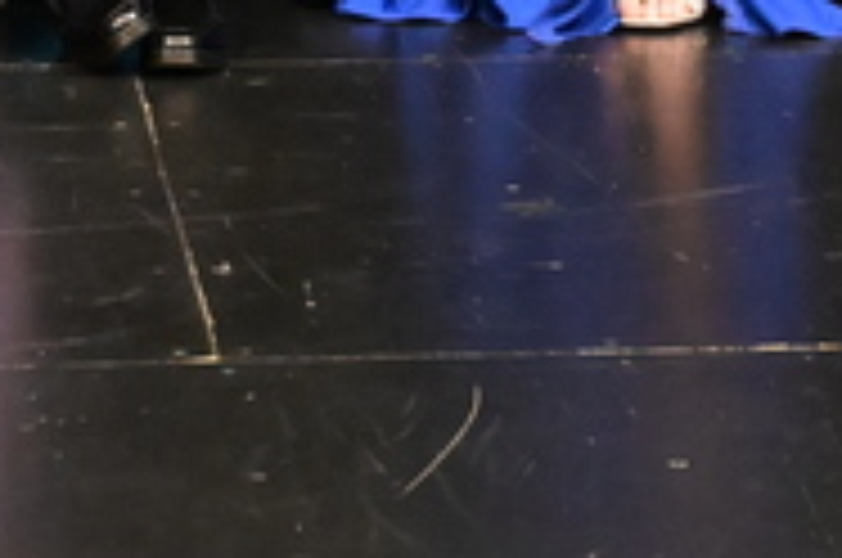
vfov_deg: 6.1
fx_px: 4997
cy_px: -821
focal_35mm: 214
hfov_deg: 9.5
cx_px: -63
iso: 12800
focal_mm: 39
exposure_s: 1/200
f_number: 7.1
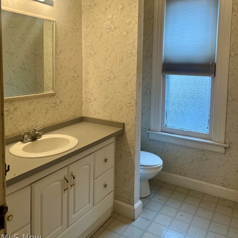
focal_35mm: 31
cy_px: 84
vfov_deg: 51.8
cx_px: 119
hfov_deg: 52.5
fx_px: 241
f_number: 1.5
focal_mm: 5.7
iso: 64
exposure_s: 1/120
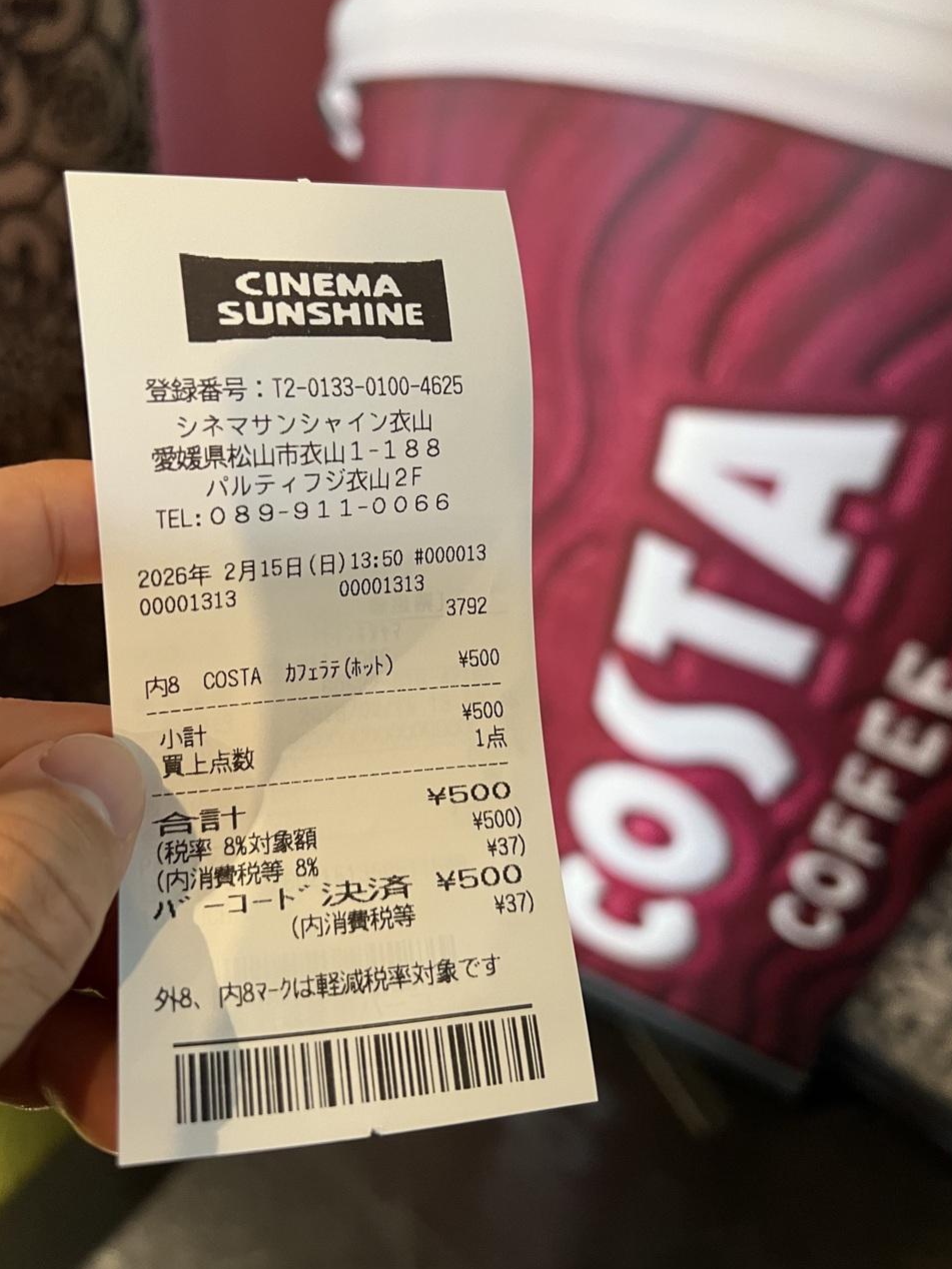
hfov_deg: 49.7
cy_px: 597
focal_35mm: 28
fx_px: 1027
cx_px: 462
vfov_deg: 63.4
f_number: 1.5
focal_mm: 5.7
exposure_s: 1/60
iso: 250
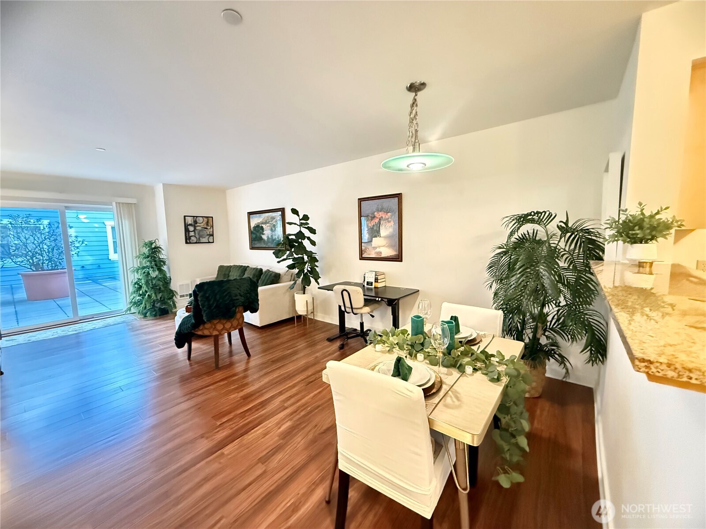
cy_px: 264
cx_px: 353
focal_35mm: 14
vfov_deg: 85.7
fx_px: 286
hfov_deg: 102.1
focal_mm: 2.22
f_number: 2.2
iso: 1600
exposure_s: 1/40
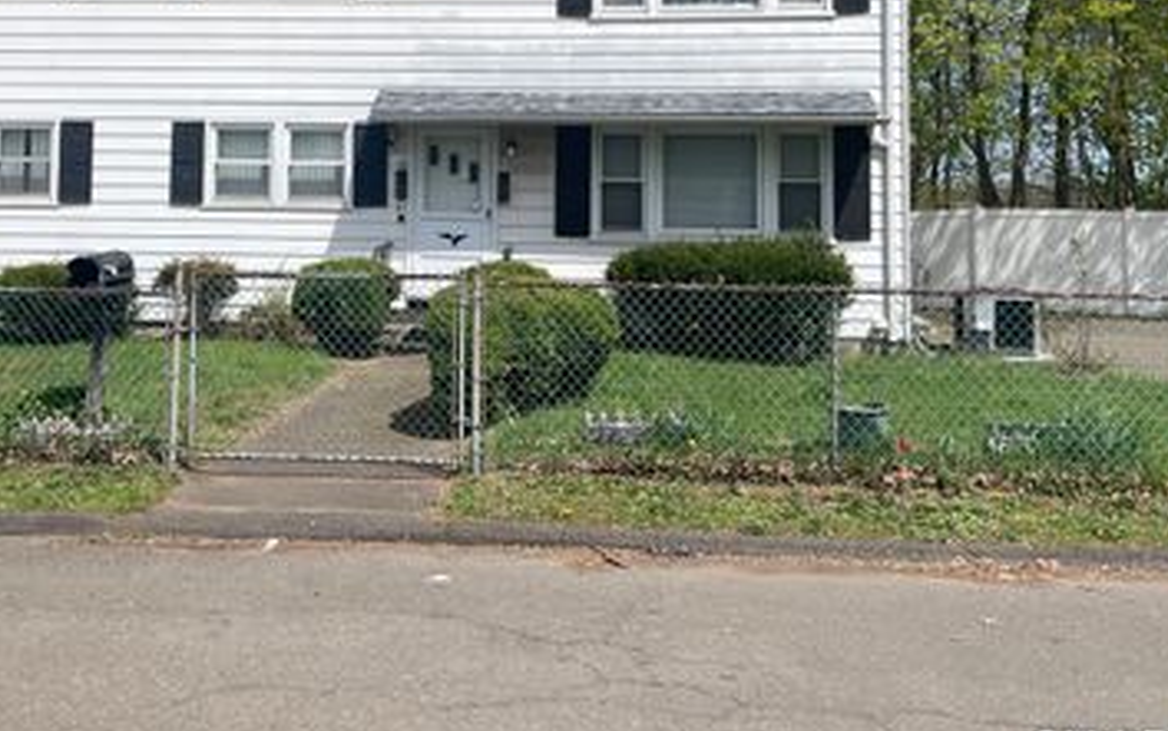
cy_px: 154
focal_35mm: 39
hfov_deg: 50.0
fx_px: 1242
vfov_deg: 32.0
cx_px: 453
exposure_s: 1/3861
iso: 32
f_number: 1.6
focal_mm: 4.2
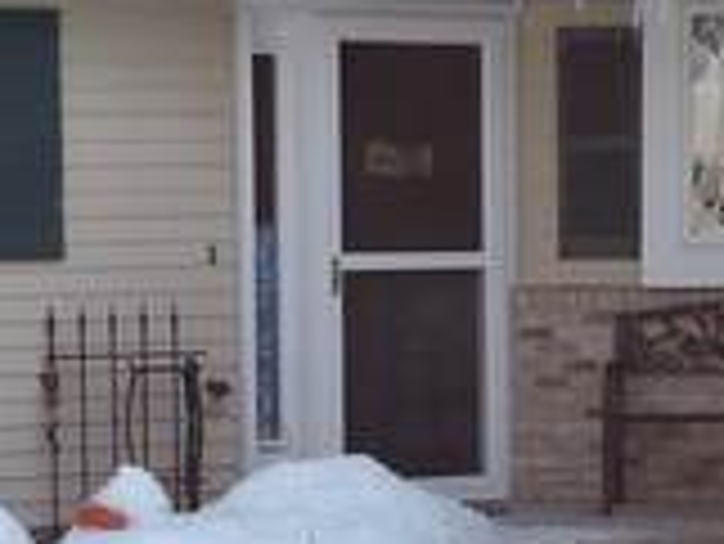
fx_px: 3998
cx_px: 540
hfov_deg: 10.3
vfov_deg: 7.7
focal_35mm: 191
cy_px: 638
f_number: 3
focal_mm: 4.3
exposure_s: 1/640
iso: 100
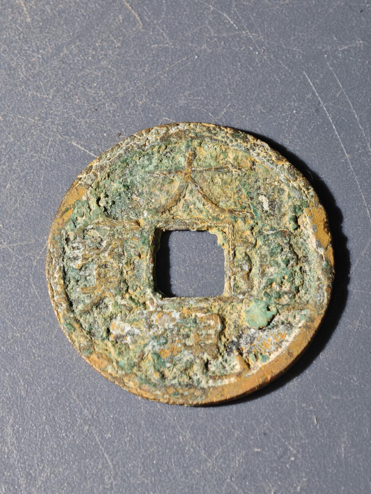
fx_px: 1443
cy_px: 247
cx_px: 186
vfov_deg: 19.4
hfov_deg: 14.6
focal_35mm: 101
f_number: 2
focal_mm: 9
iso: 320
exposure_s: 1/96
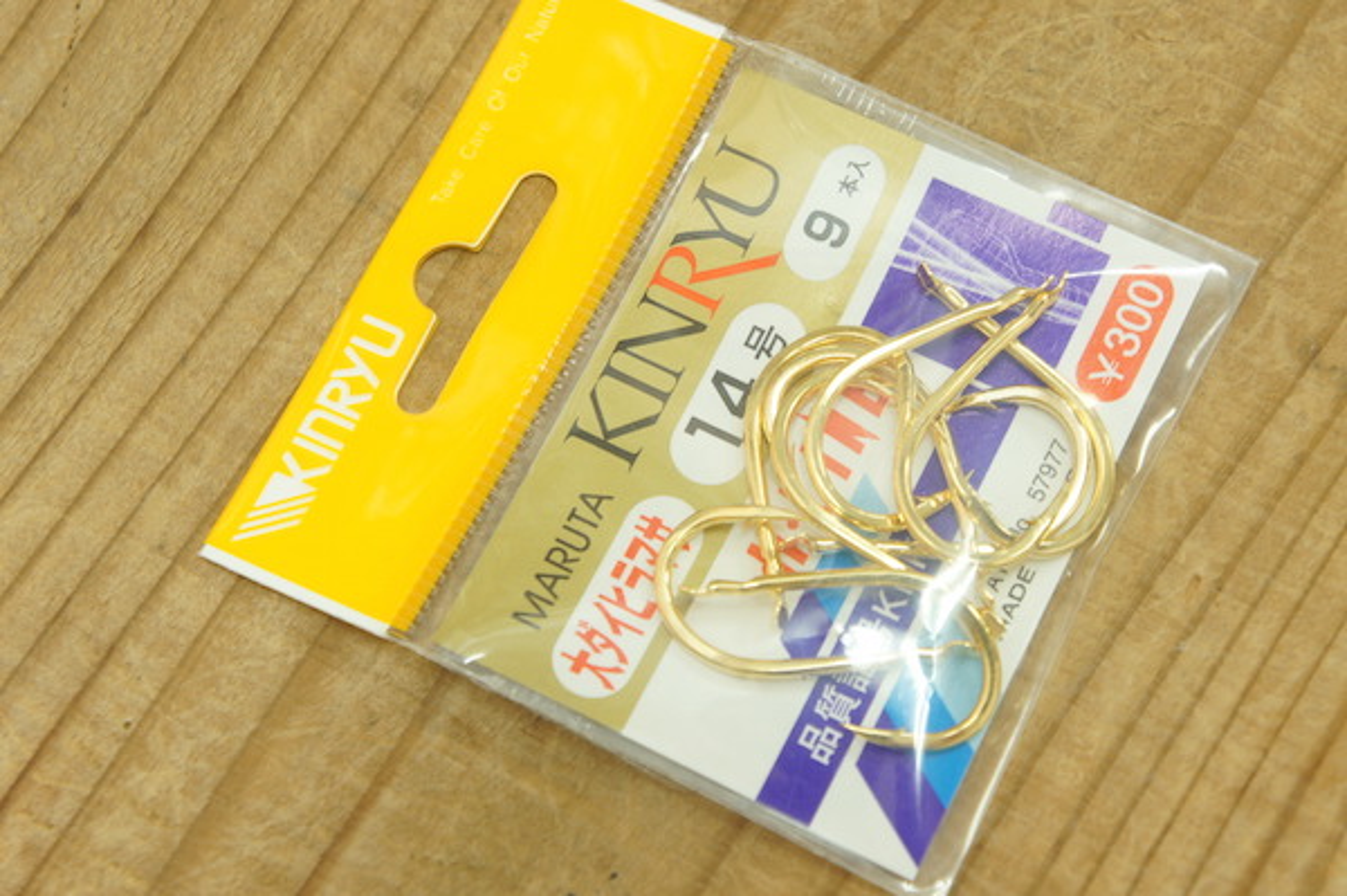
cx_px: 674
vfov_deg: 17.1
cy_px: 448
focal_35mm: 80
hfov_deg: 25.5
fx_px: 2972
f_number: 6.3
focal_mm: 53
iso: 400
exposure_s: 1/10
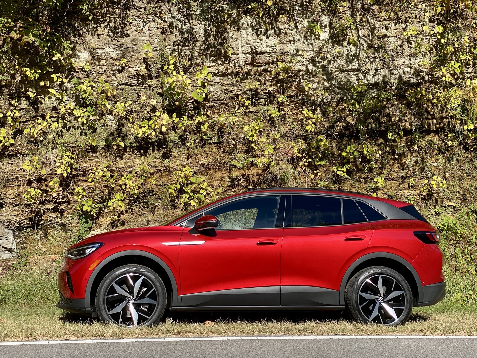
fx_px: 717
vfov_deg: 28.0
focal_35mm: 52
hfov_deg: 36.8
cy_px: 179
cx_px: 238
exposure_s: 1/905
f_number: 2
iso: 20
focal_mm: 6
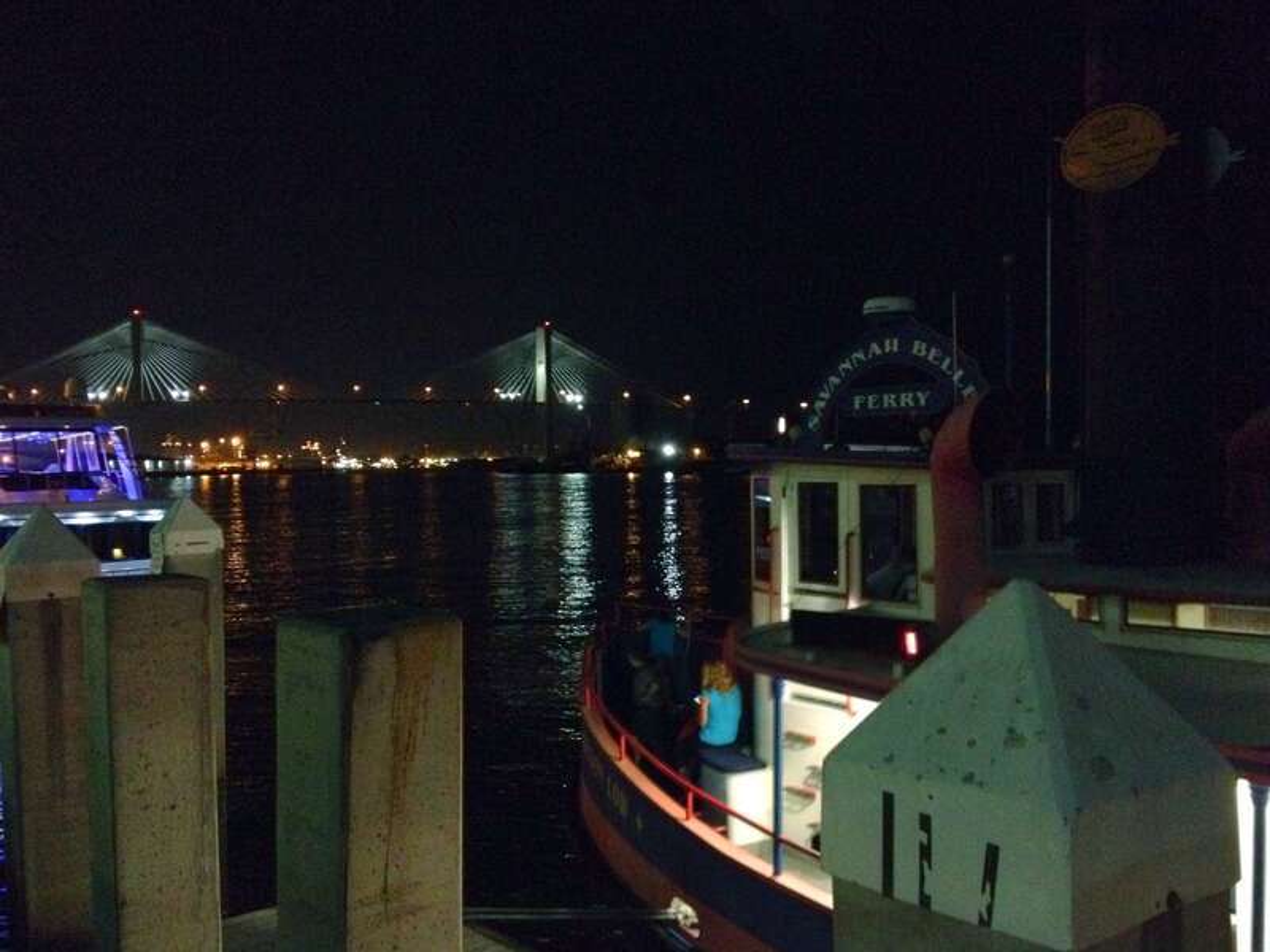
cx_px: 635
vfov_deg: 40.7
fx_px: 1284
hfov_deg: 52.6
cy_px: 476
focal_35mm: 35
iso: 800
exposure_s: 1/15
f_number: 2.4
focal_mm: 4.28
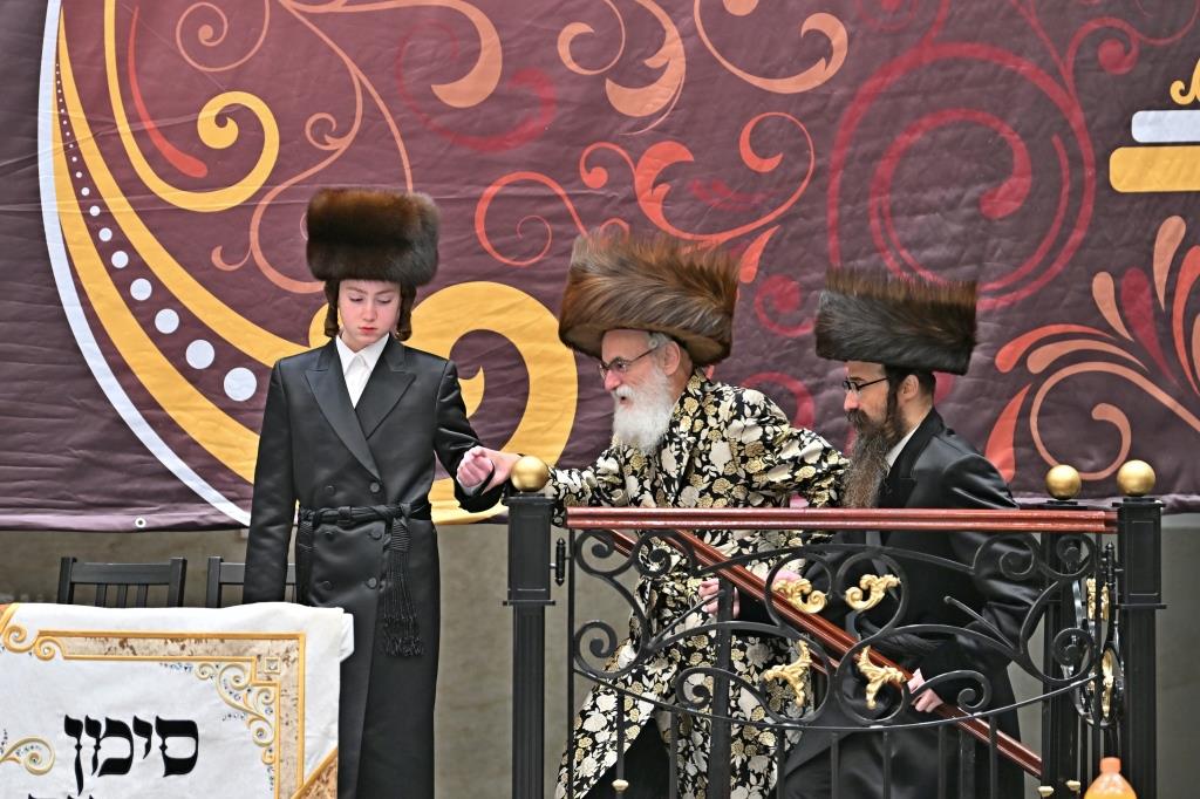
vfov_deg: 5.7
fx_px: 7997
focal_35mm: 240
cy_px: 400
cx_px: 600
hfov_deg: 8.6
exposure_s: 1/250
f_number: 2.8
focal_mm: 160
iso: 320
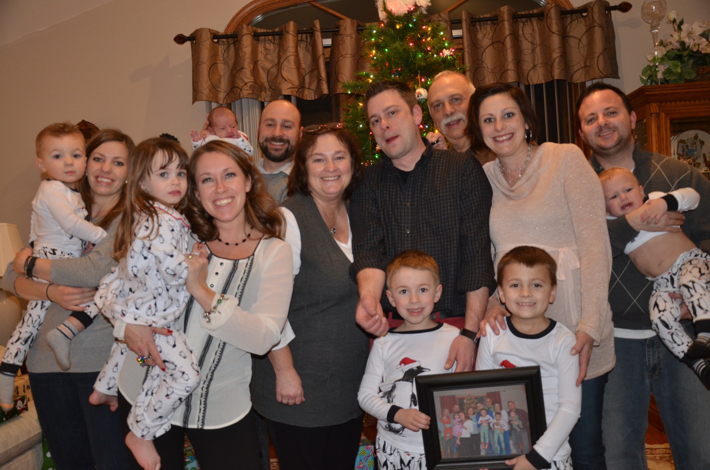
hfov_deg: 53.2
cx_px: 355
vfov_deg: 36.7
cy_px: 235
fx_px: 708
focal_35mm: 36
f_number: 3.8
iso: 800
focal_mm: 24
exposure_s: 1/60
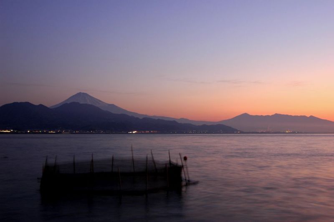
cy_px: 111
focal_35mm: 40
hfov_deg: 48.0
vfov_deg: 33.0
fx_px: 375
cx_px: 167
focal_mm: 27
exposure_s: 4
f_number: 13
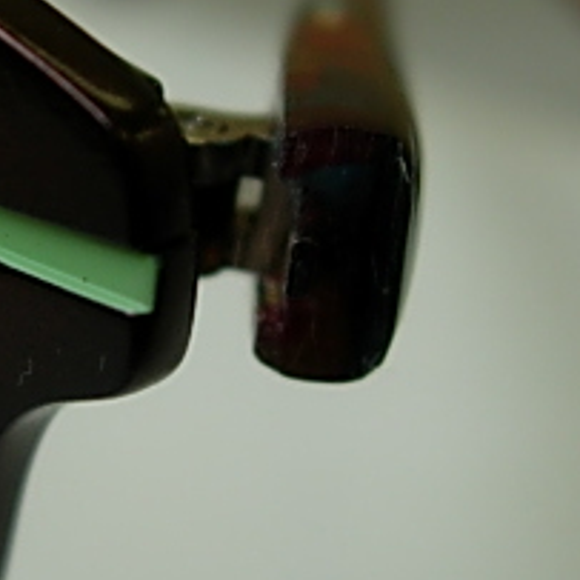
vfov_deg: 16.4
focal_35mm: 106
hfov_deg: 16.4
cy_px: 340
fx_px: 2009
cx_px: 189
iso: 64
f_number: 2.8
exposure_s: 1/111
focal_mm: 7.8
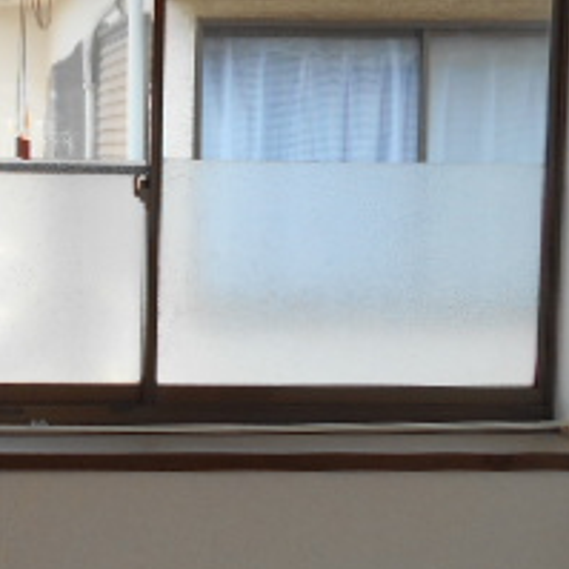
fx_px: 1376
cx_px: -54
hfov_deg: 22.1
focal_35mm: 74
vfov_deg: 23.4
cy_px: 266
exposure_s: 1/160
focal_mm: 4.6
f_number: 3.2
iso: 80
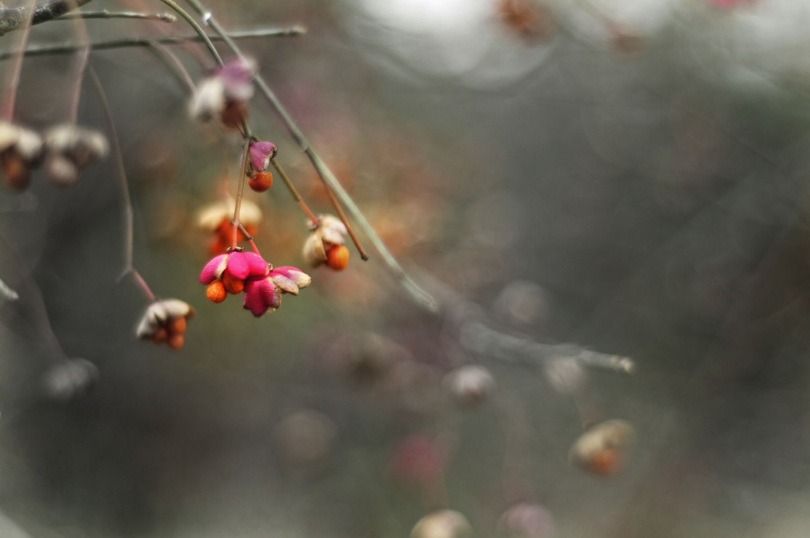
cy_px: 269
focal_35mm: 75
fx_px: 1685
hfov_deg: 27.0
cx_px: 405
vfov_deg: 18.1
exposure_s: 1/200
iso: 800
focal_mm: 50
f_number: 1.8
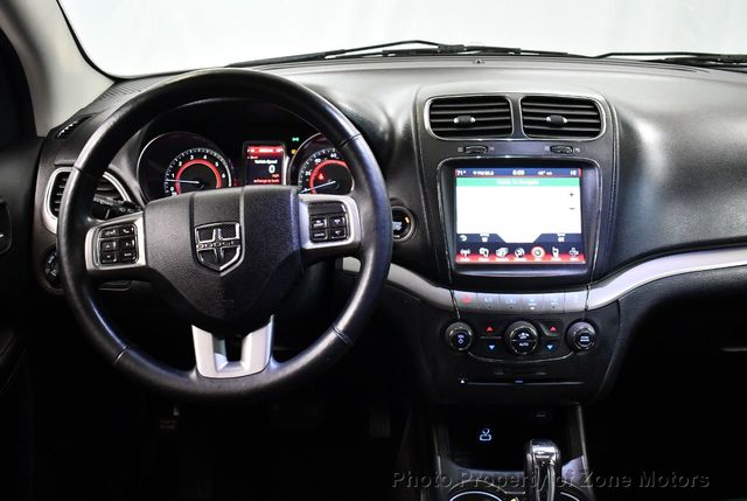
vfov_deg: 37.0
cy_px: 250
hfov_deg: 53.1
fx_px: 748
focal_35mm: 36
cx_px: 374
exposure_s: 1/100
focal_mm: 18
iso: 3200
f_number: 3.5
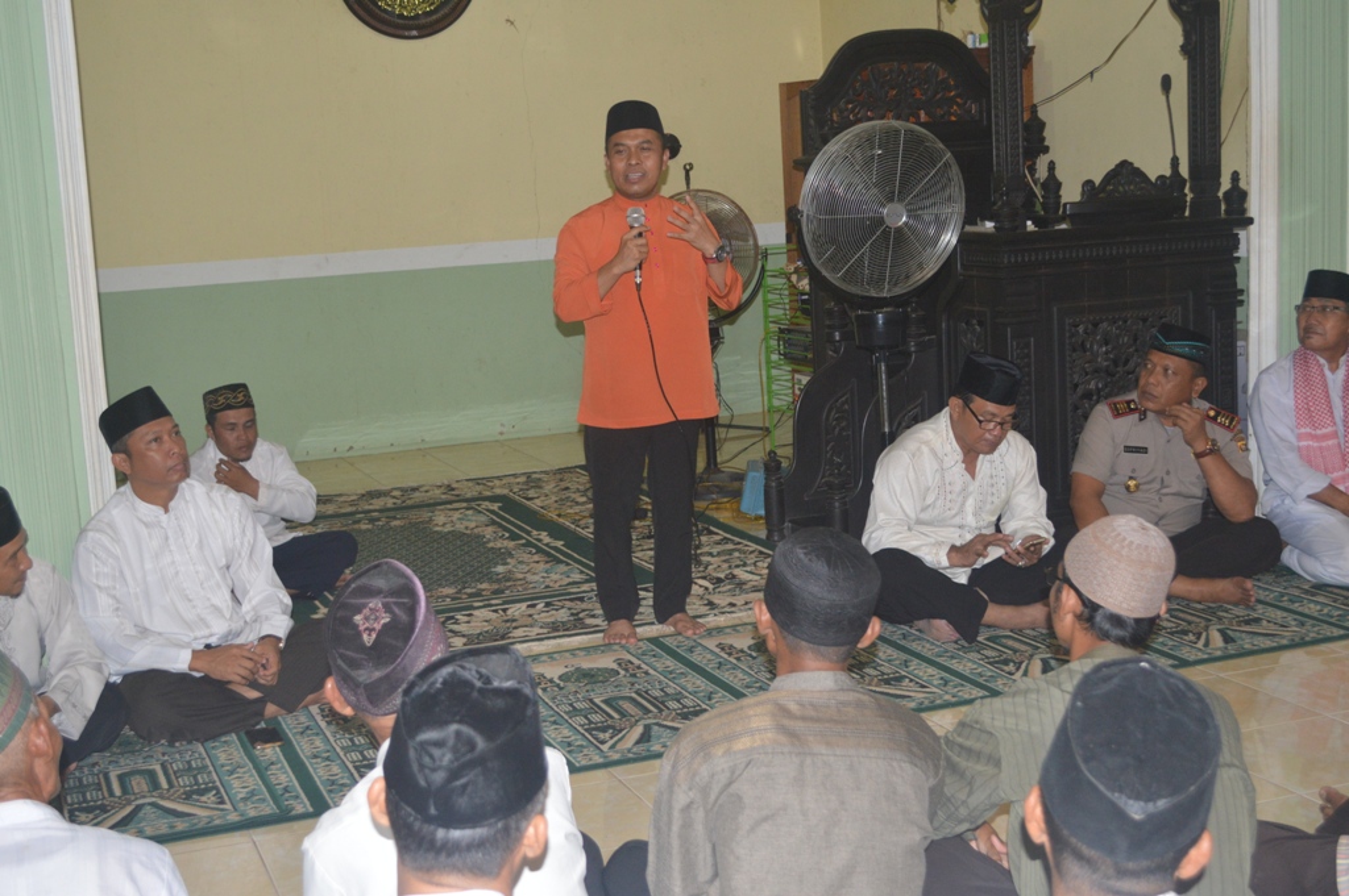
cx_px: 674
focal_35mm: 48
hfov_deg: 41.1
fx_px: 1797
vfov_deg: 28.0
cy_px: 448
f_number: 4.8
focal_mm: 32
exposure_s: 1/60
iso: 800
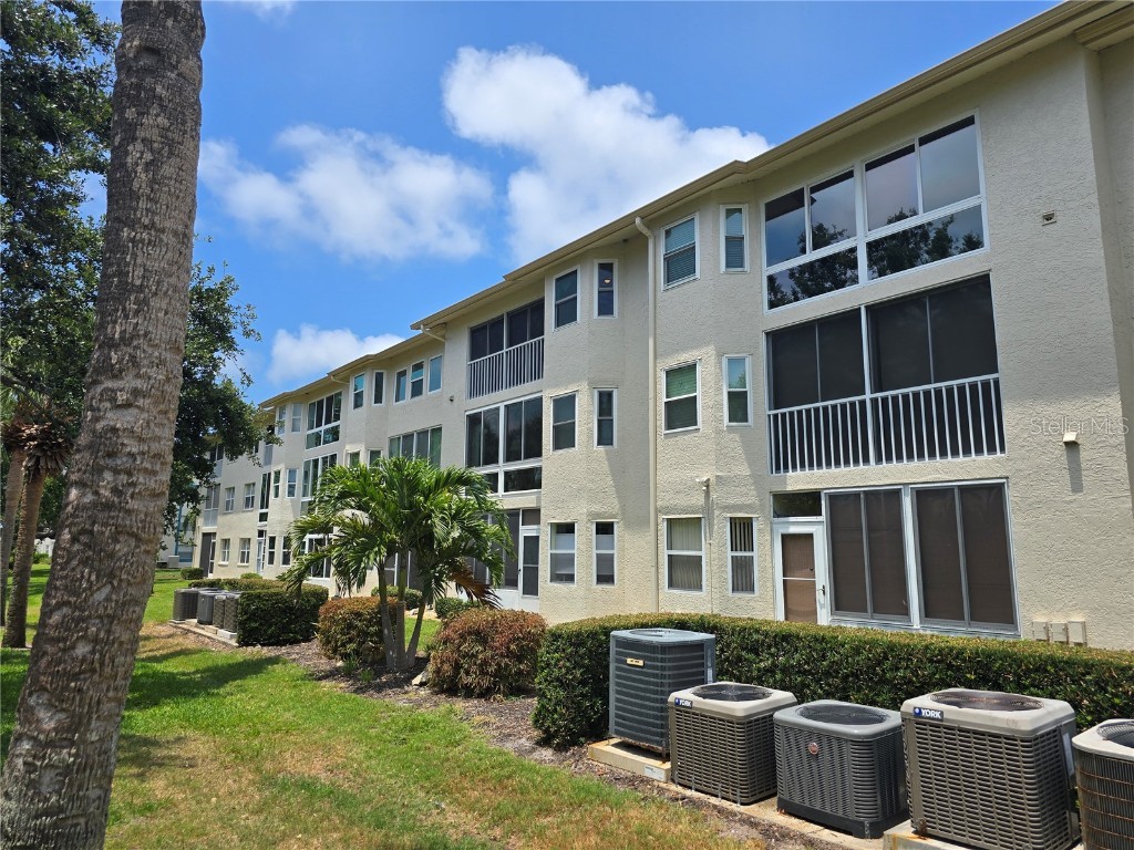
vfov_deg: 58.9
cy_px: 425
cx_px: 567
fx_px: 753
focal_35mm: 23
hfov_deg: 73.9
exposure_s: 1/914
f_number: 1.7
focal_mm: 6.3
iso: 12
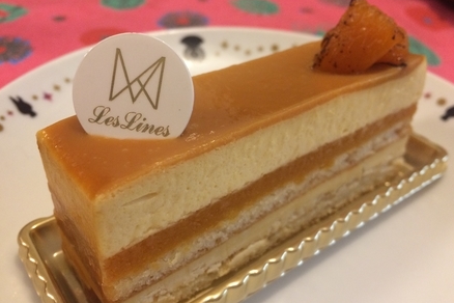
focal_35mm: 31
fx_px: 391
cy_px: 165
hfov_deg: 60.3
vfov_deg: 42.3
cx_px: 229
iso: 200
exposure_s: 1/33
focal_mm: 4.15
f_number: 2.2
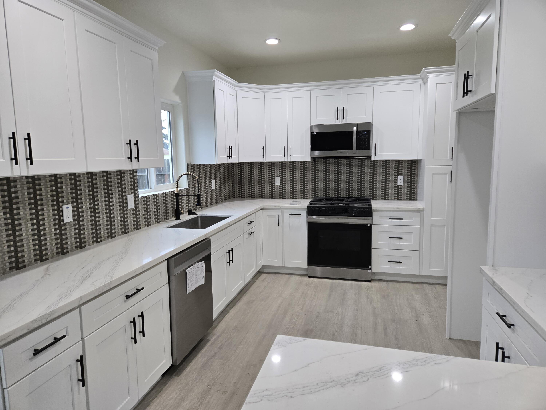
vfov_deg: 58.9
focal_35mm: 23
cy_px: 205
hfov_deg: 73.9
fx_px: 363
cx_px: 273
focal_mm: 5.4
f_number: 1.8
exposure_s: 1/120
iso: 125
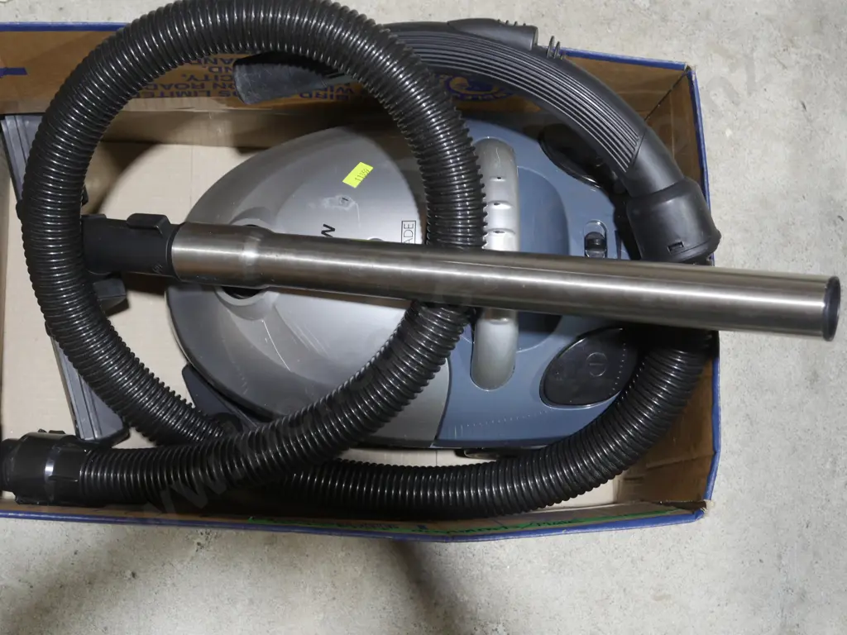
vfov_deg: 27.0
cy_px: 318
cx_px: 424
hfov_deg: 35.5
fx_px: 1321
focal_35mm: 54
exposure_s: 1/60
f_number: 5.3
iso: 640
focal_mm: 27
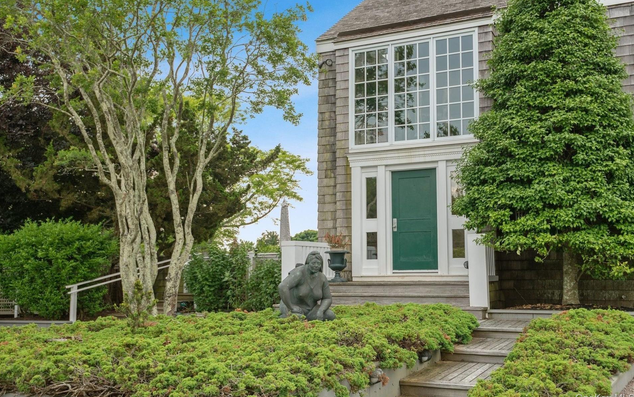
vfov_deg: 35.3
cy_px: 191
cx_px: 319
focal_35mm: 36
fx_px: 622
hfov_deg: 54.0
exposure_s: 1/60
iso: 320
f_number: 11
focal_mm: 35
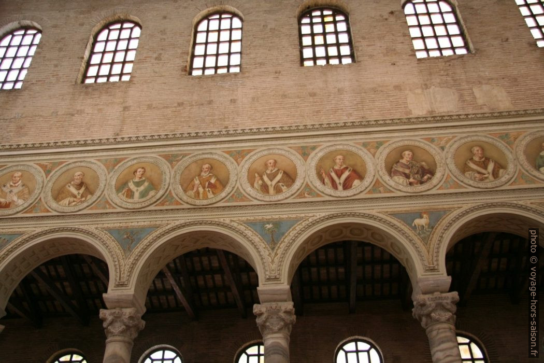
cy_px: 182
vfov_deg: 35.1
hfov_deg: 50.7
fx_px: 574
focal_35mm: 38
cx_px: 272
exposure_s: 1/8
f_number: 4
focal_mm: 24
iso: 400
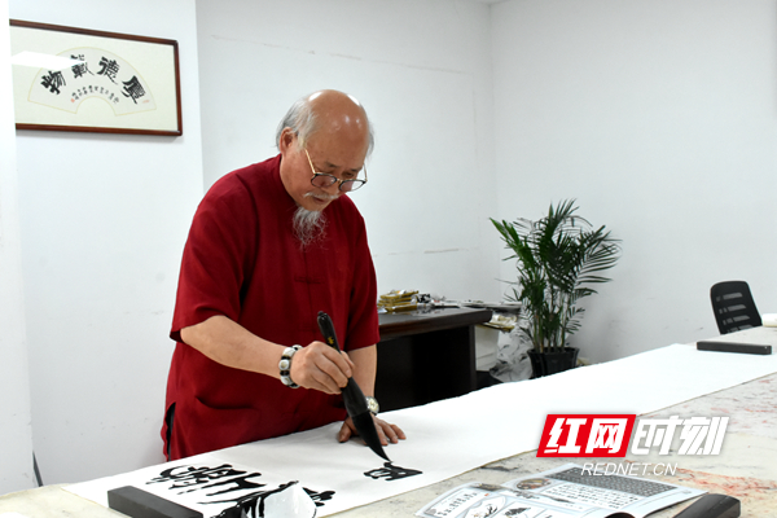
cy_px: 259
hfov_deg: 47.9
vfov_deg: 33.0
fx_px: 874
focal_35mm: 40
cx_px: 388
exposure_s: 1/80
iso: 3200
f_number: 11
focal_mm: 27
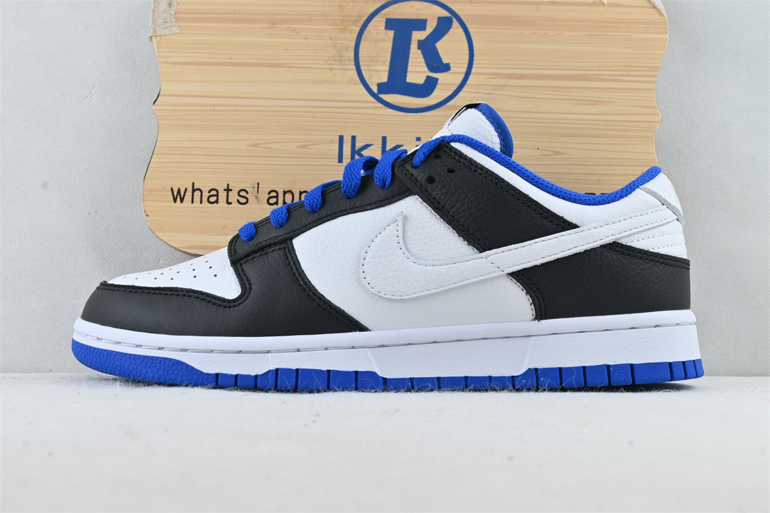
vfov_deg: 26.5
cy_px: 256
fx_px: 1091
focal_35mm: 51
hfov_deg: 38.9
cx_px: 385
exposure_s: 1/15
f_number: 10
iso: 100
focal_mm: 34
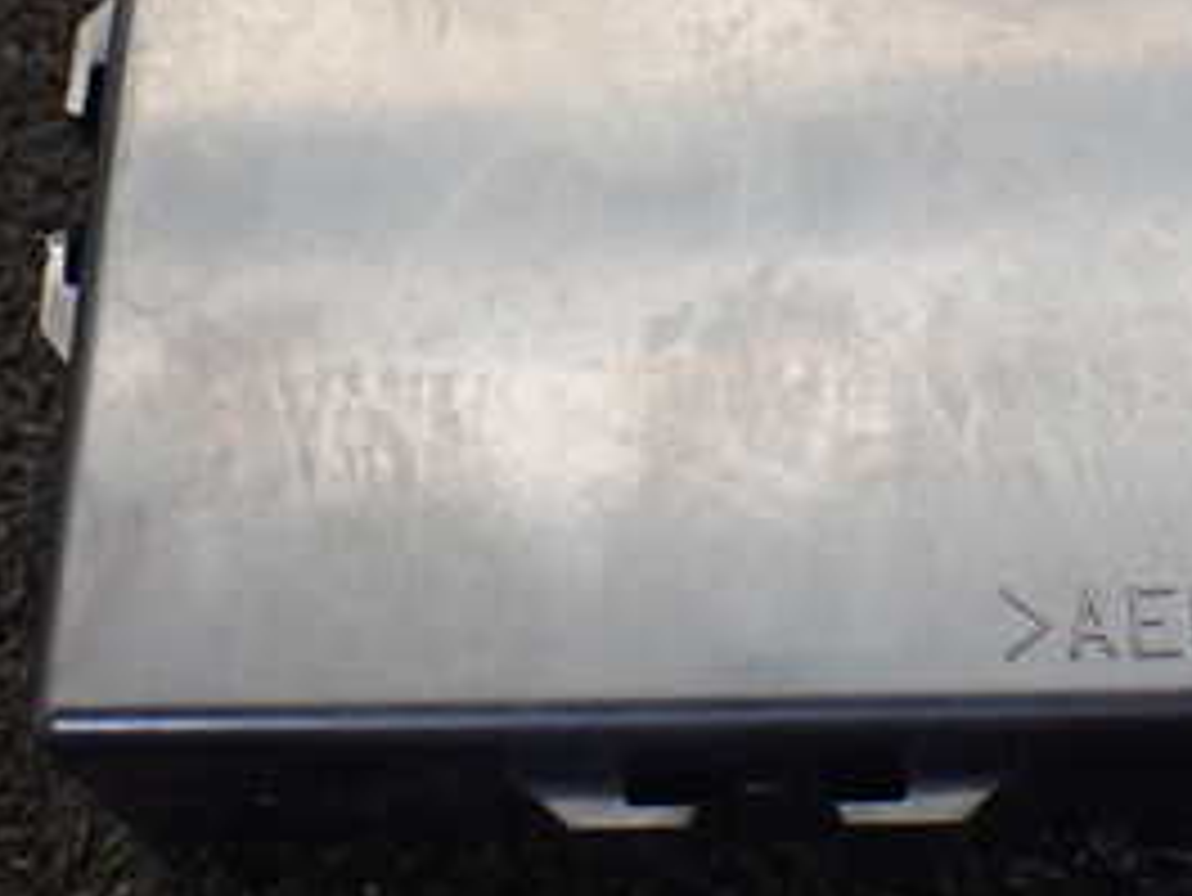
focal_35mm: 68
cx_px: 729
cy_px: 126
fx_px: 2343
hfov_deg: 28.5
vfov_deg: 21.3
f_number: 2.3
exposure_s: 1/125
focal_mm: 5.4
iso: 500
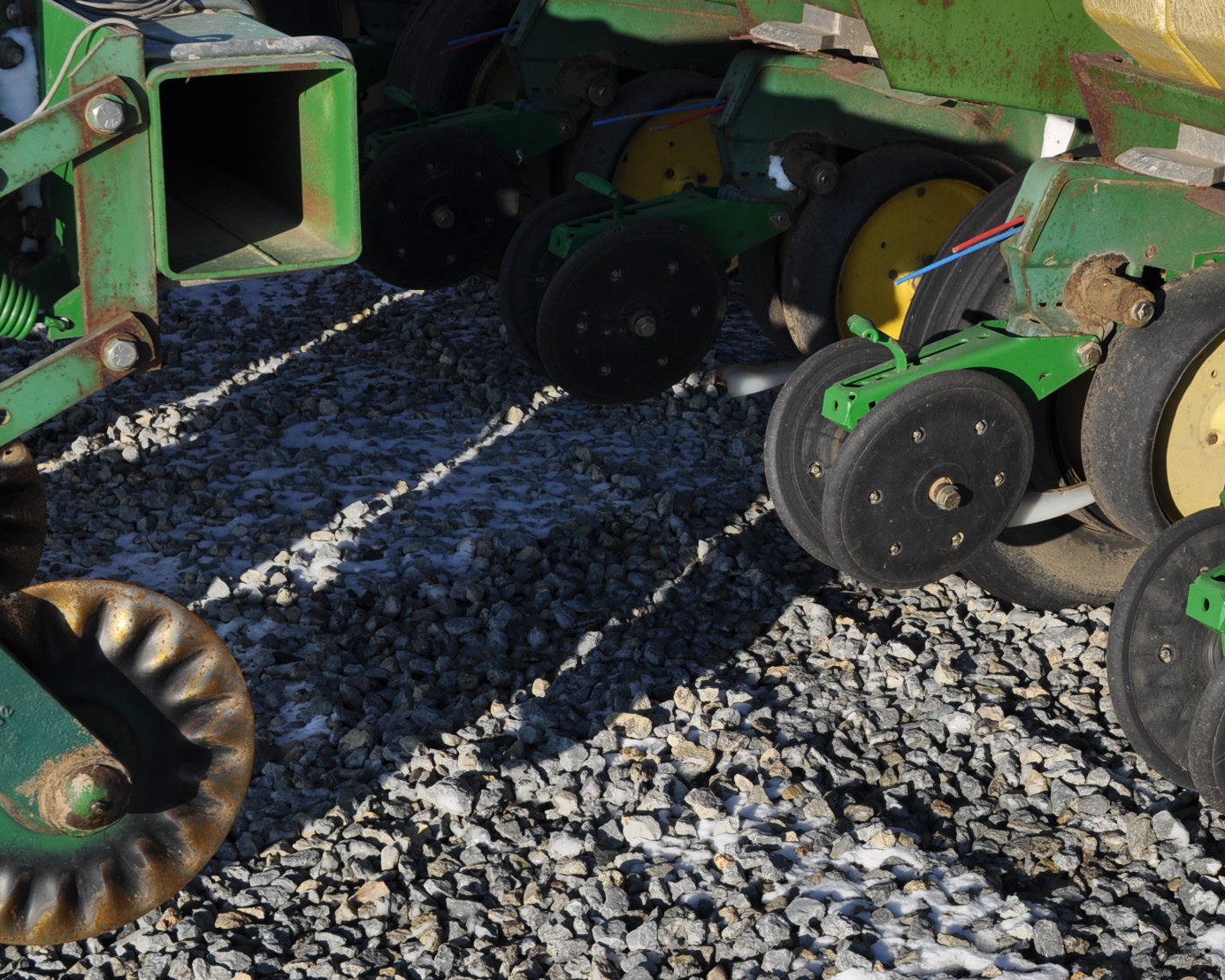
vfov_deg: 20.7
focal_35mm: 74
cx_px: 882
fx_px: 2683
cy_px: 479
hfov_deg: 25.5
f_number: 9
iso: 200
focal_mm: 34
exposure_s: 1/320
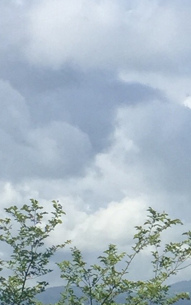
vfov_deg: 12.3
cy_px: 191
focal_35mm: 170
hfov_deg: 7.5
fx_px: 1415
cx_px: 362
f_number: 2.2
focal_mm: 4.15
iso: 32
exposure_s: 1/3049
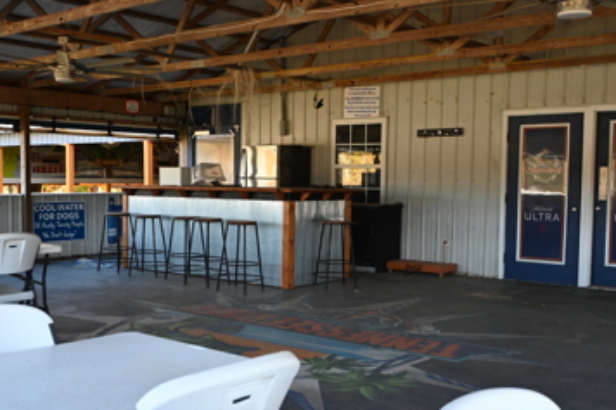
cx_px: 272
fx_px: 735
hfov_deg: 45.4
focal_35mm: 43
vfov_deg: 31.1
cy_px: 228
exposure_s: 1/125
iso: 400
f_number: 5
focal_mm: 23
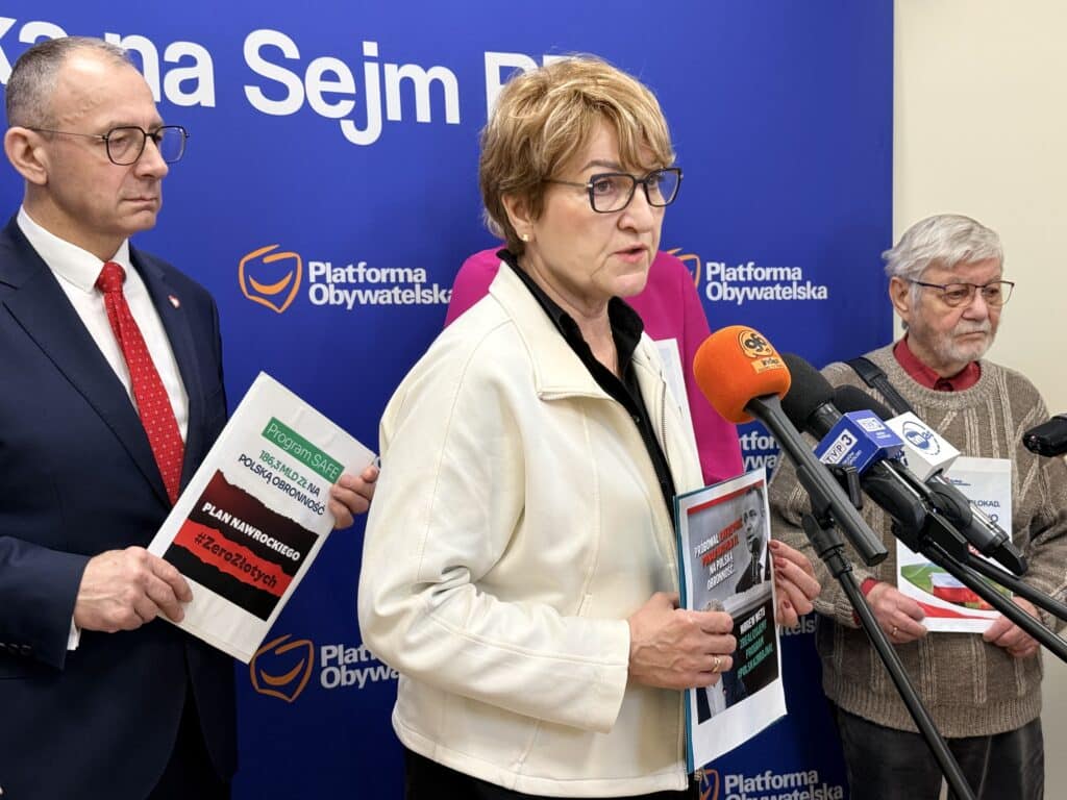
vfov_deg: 30.3
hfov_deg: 39.7
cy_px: 400
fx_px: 1480
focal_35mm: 48
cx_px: 534
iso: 100
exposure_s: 1/76
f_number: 1.78
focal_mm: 6.76
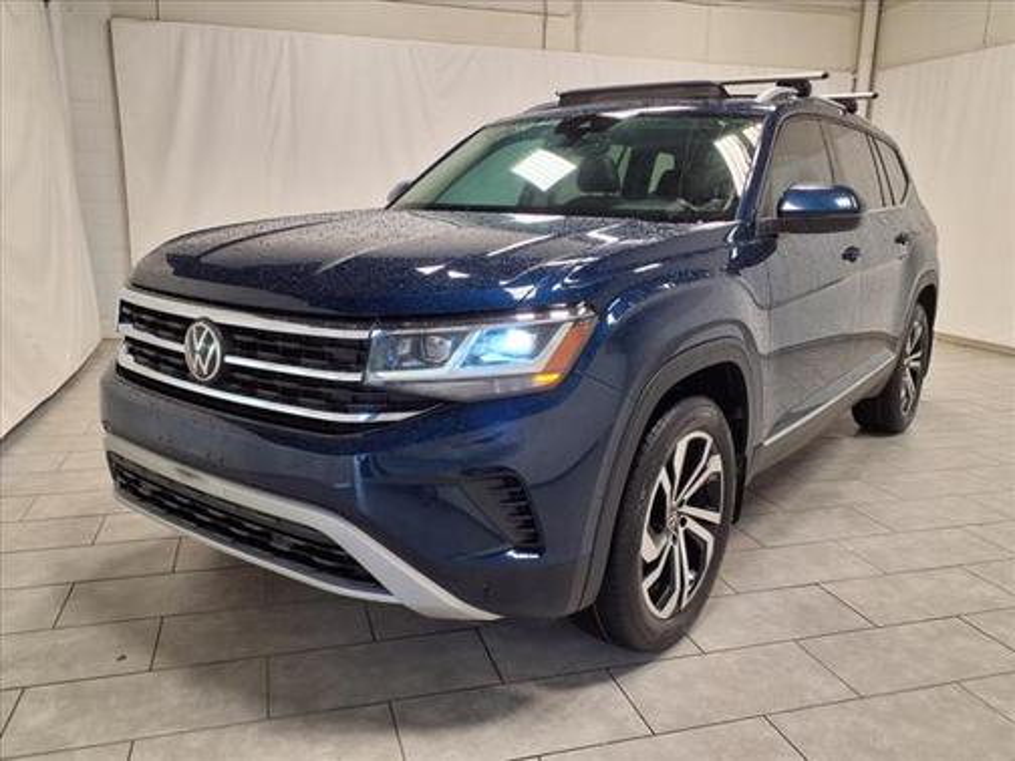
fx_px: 792
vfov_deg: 51.4
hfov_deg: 65.3
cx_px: 508
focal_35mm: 27
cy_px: 380
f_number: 1.9
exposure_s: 1/120
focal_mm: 3.58
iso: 64
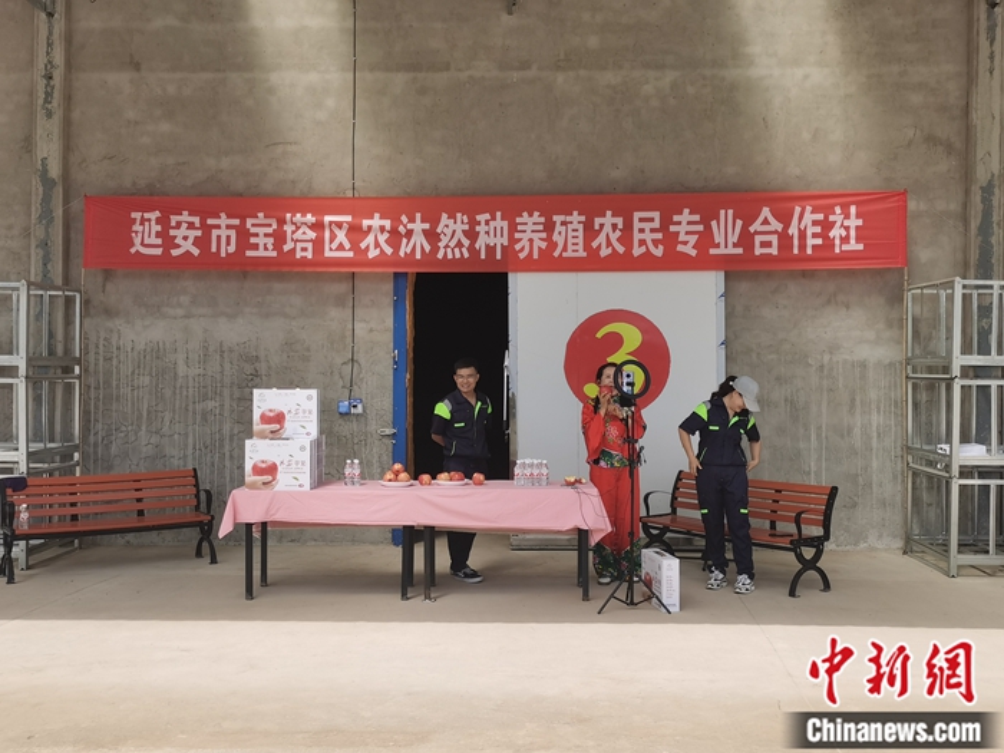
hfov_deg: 47.9
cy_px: 376
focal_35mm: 39
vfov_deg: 36.8
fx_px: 1131
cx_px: 502
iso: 50
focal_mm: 5.58
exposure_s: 1/2445
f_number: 1.8
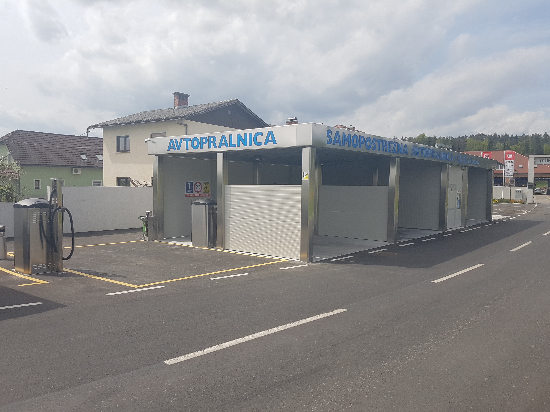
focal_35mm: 26
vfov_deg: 53.1
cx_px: 275
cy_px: 206
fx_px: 413
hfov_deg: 67.3
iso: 50
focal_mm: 4.2
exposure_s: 1/3000
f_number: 1.7
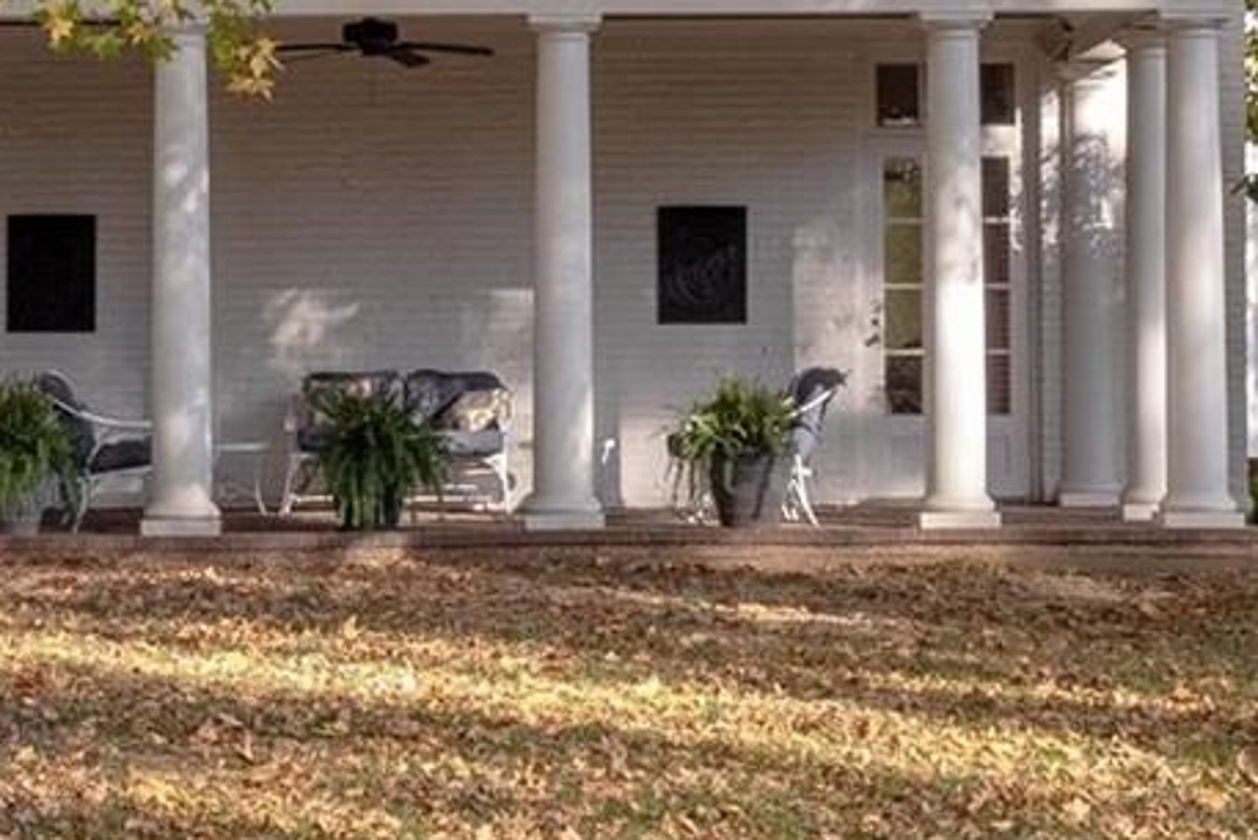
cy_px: 229
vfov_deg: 10.9
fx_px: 4404
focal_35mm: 126
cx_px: 341
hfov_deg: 16.2
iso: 400
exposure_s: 1/125
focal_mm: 18
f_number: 8
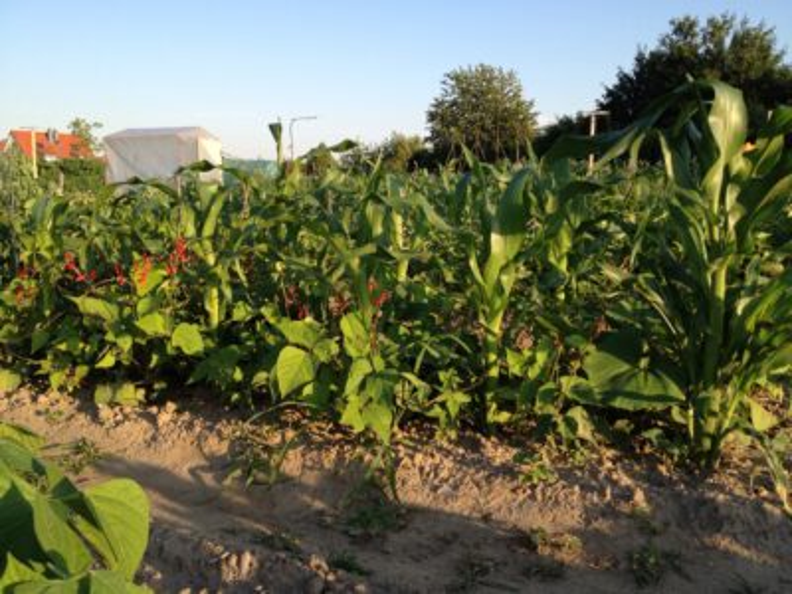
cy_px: 297
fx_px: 801
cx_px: 396
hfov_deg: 52.6
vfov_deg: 40.7
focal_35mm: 35
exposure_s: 1/581
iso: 64
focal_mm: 4.28
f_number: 2.4
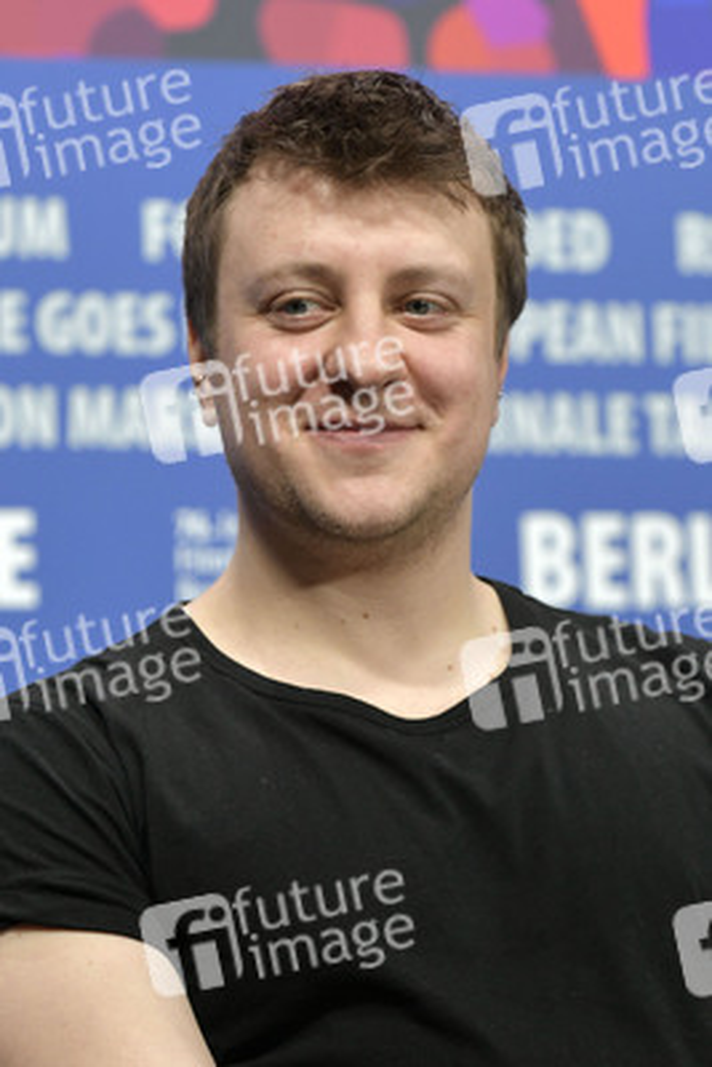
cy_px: 534
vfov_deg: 14.6
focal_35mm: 140
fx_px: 4149
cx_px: 356
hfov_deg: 9.8
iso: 1600
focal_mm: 140
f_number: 5.6
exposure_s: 1/200
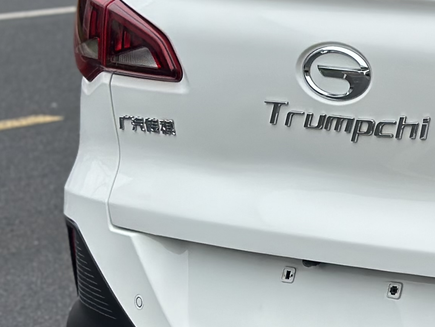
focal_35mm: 170
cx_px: 731
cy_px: 147
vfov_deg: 8.7
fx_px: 2137
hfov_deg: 11.0
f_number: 1.78
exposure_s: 1/3731
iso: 80
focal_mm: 6.86
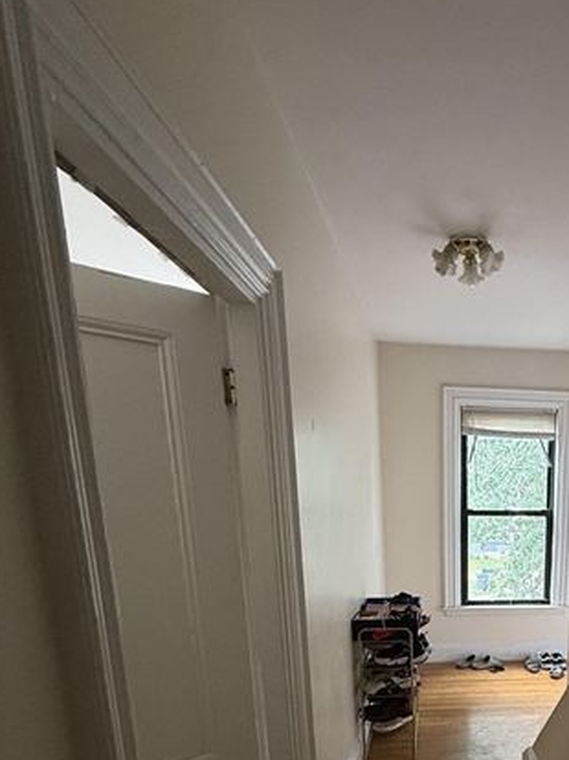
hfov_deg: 47.3
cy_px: 620
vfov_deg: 61.1
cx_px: 519
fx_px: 570
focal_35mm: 26
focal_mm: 2.22
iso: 400
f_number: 2.2
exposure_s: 1/66
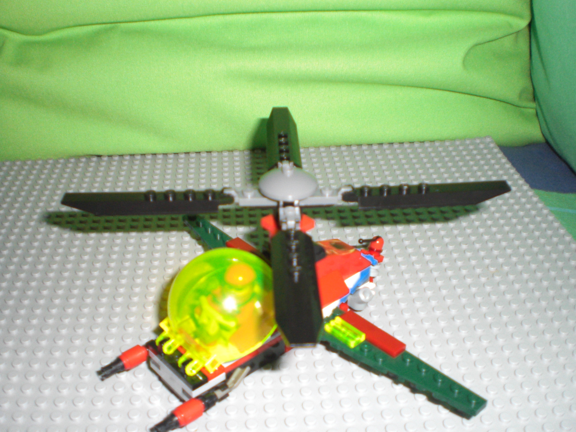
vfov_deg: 37.7
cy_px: 216
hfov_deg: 49.0
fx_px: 632
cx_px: 288
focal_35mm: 38
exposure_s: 1/60
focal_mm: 6.3
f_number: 3.1
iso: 200
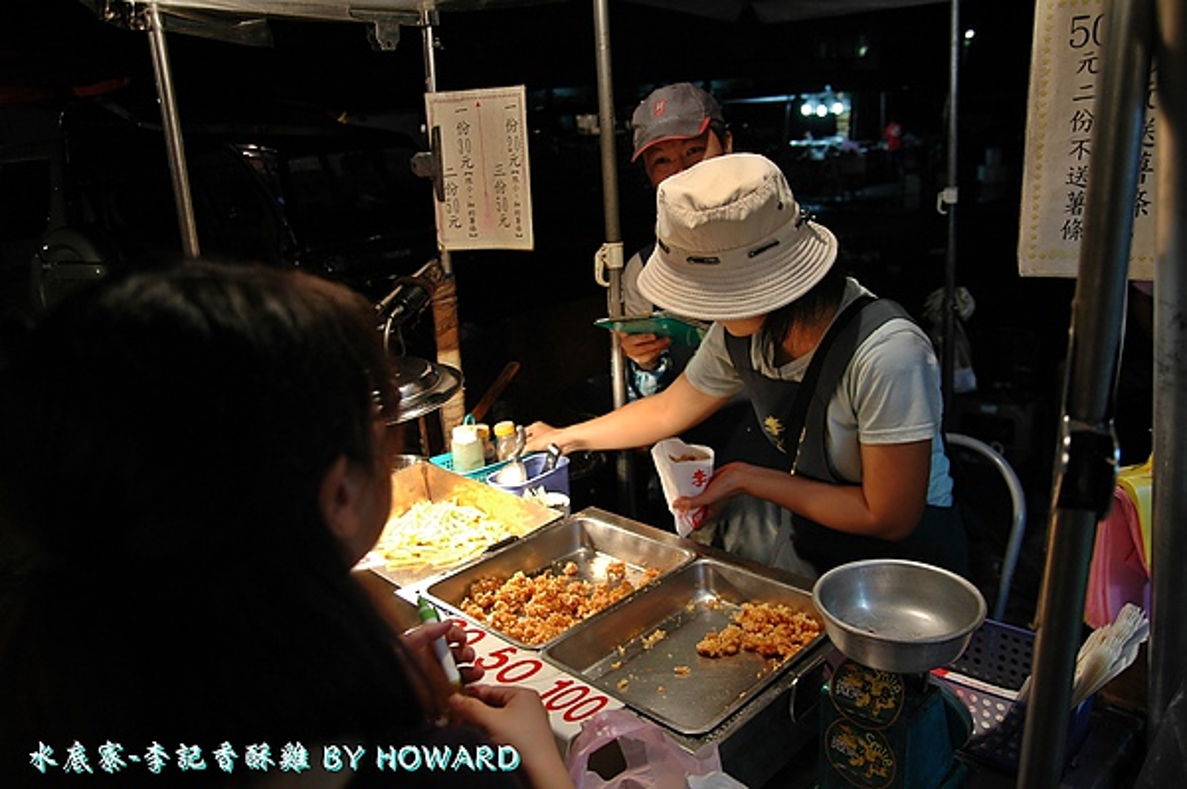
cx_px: 594
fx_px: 840
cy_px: 394
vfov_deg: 50.3
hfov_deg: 70.5
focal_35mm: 26
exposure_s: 1/160
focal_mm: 17
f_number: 2.8
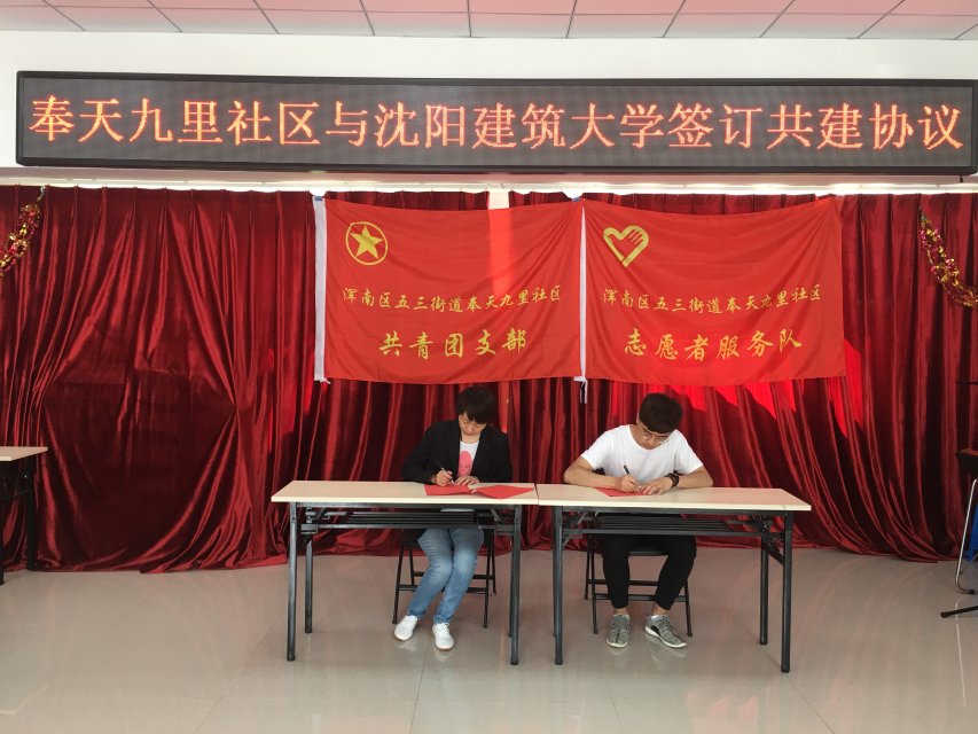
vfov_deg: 48.2
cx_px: 489
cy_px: 367
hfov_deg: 61.7
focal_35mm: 29
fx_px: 819
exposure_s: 1/17
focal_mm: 4.15
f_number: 2.2
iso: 32
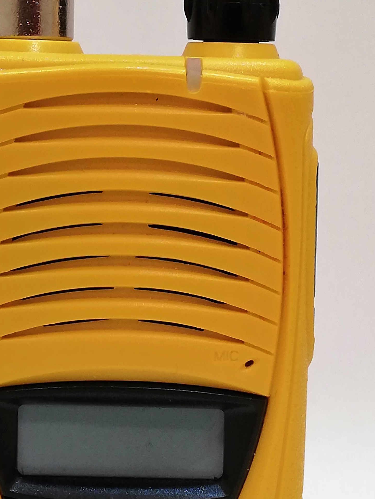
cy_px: 226
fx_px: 1589
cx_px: 168
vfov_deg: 17.9
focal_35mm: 110
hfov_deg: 13.5
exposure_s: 1/50
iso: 80
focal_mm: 3.81
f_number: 2.2
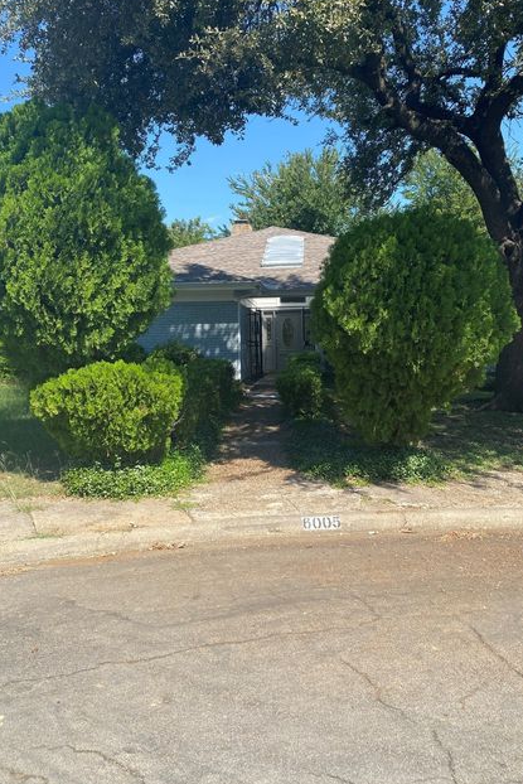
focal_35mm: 29
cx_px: 232
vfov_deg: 63.6
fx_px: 632
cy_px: 386
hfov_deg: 44.9
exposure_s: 1/1653
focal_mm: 4.25
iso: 32
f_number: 1.8
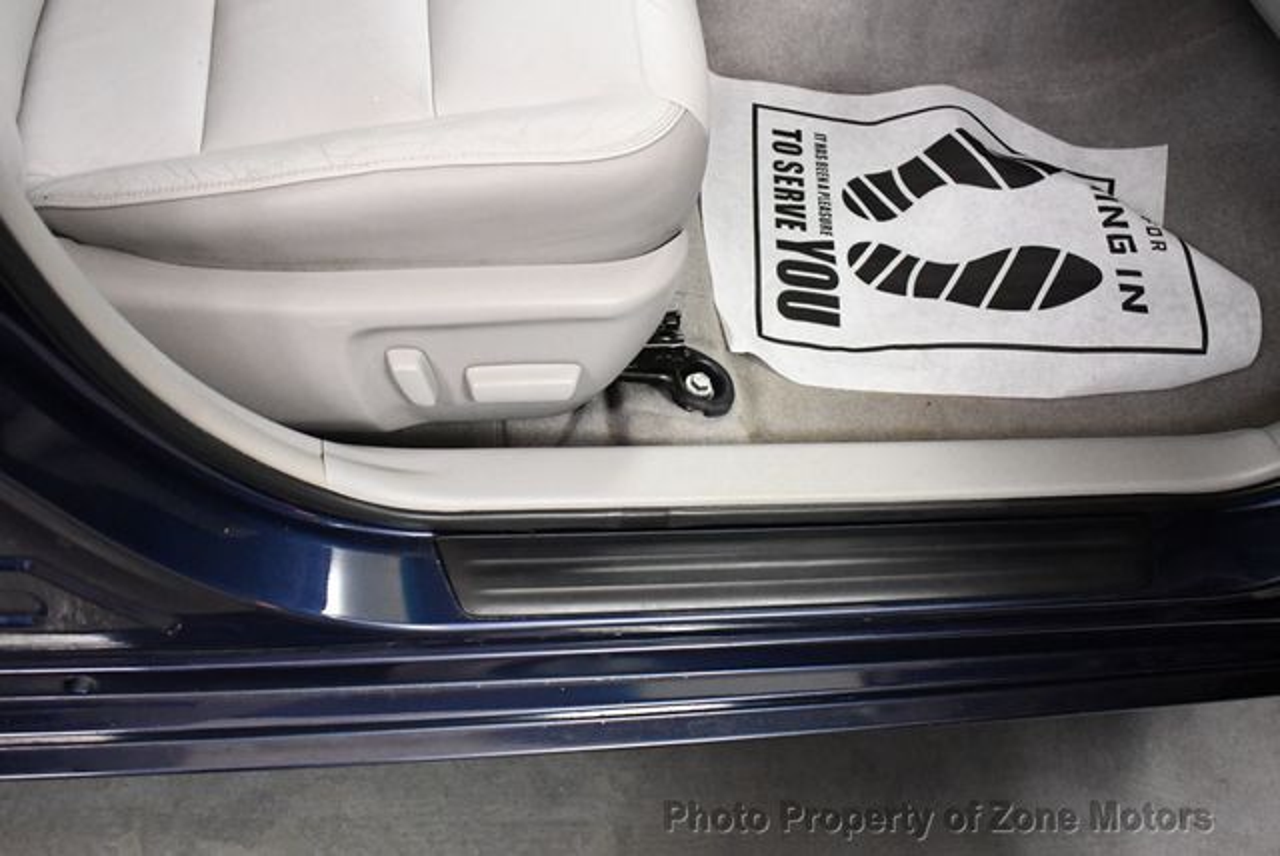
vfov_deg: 36.9
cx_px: 640
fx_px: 1281
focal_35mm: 36
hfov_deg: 53.1
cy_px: 428
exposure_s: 1/125
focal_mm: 18
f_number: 3.5
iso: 3200
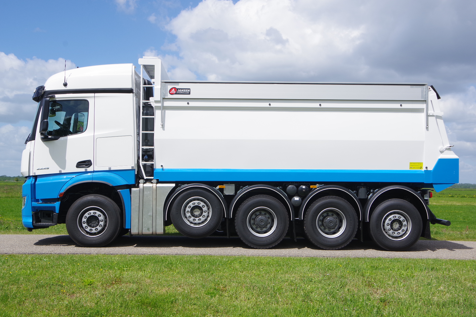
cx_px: 238
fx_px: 608
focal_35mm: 46
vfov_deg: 29.2
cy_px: 158
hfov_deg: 42.7
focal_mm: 31
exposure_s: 1/400
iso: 200
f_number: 9
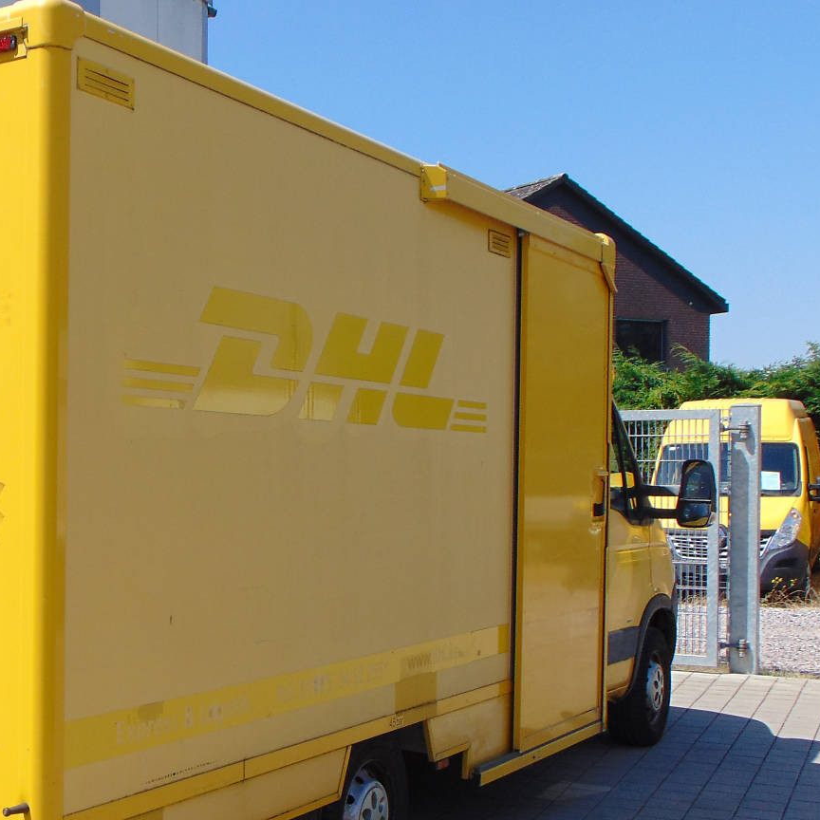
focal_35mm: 54
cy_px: 509
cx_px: 102
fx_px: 1447
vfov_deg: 31.5
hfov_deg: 30.4
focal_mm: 5.8
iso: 80
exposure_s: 1/160
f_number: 8.2
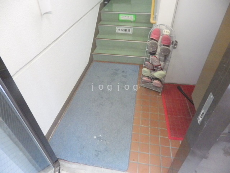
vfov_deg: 61.1
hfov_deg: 76.4
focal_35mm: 22
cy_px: 86
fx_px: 146
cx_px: 115
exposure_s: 1/20
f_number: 3.1
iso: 800
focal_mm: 4
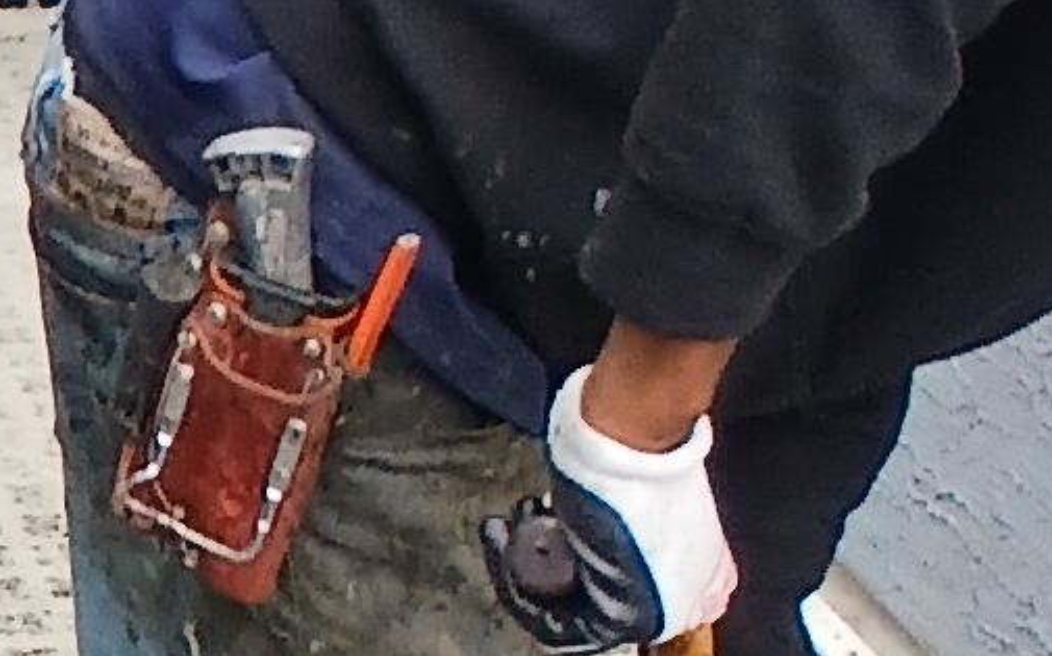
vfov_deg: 13.8
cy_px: 764
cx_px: -475
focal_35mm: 92
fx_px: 2636
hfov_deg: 19.9
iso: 50
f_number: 2.2
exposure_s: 1/189
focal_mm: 1.4
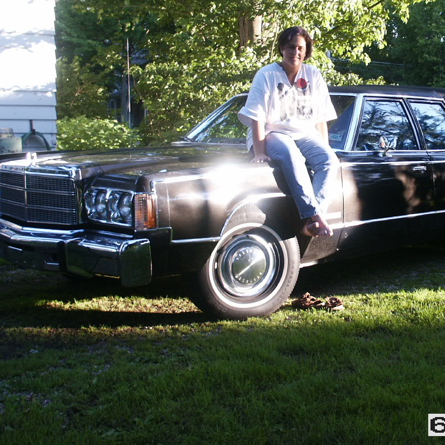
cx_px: 328
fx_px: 785
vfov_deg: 31.5
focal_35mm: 54
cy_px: 179
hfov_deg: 31.1
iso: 64
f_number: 3
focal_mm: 7.98
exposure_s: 1/60
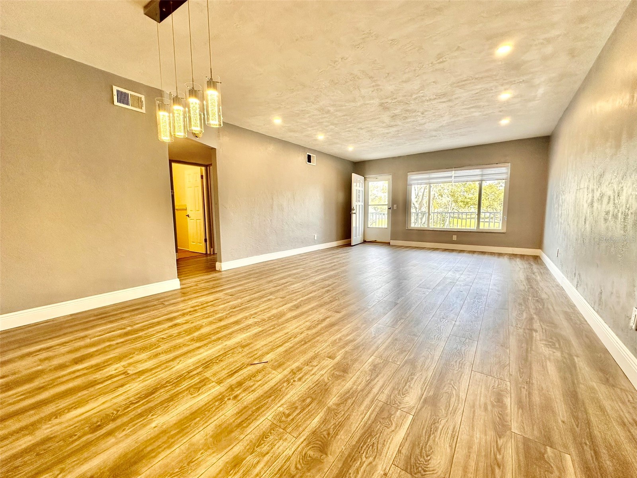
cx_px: 318
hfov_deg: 102.1
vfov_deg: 85.7
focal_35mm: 14
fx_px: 258
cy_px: 239
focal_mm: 2.22
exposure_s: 1/120
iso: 100
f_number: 2.2
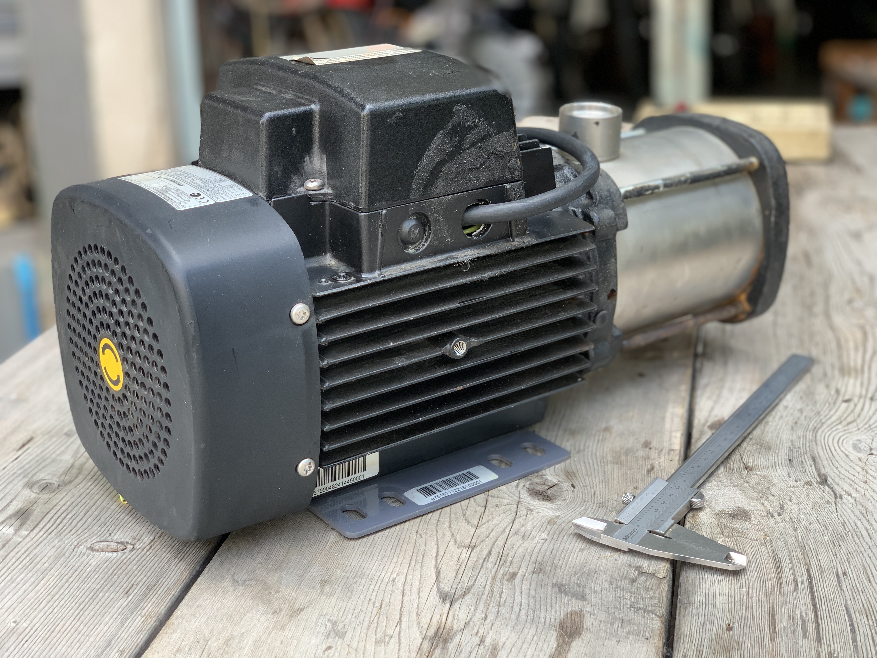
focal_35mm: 52
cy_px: 329
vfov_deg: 28.0
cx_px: 438
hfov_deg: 36.8
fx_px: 1317
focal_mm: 6
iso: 32
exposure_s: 1/122
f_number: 2.4
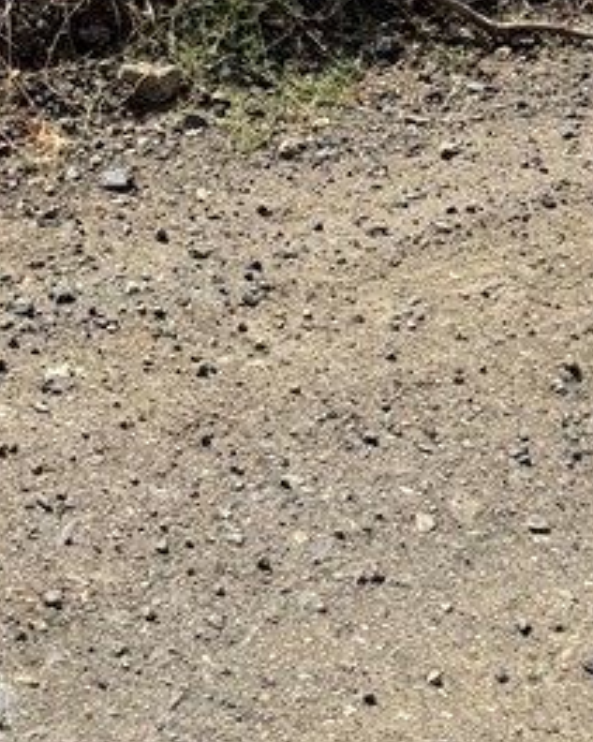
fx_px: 1998
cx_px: -39
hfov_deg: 16.4
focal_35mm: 91
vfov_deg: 17.0
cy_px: -627
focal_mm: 6.76
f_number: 1.78
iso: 80
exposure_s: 1/3279
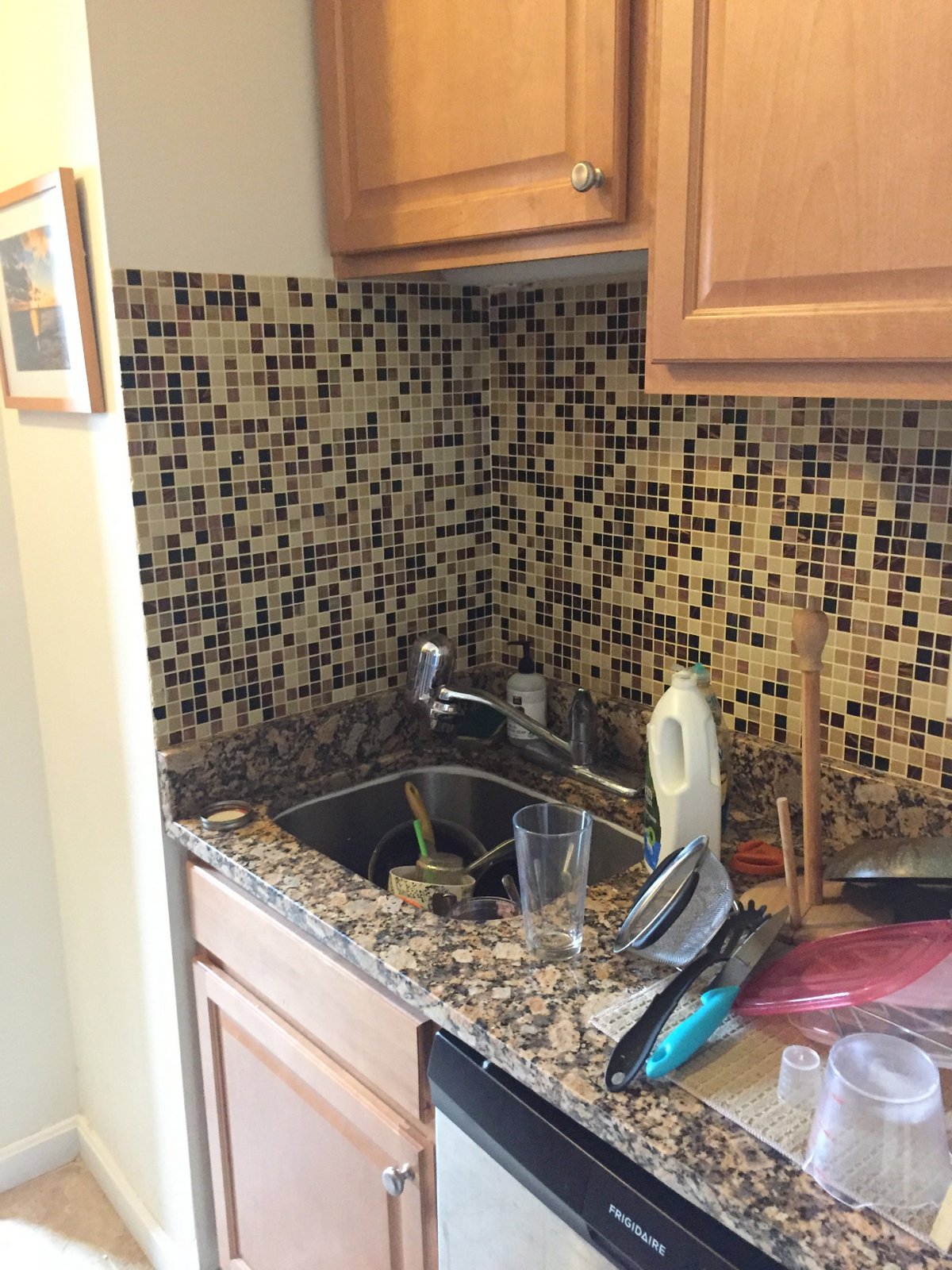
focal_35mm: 29
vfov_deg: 61.7
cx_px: 476
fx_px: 1063
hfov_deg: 48.2
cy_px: 635
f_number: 2.2
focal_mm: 4.15
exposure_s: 1/15
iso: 320
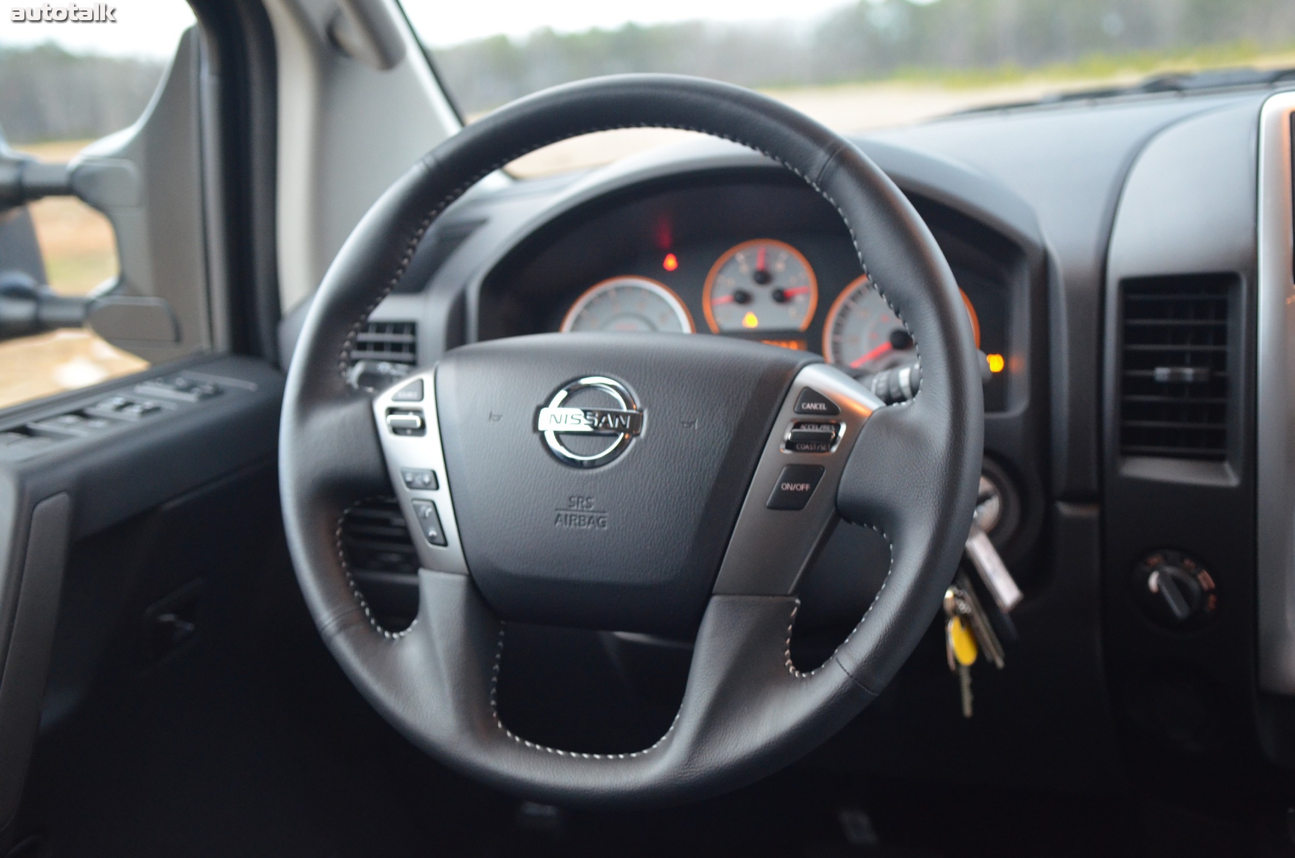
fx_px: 1400
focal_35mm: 39
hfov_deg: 49.6
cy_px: 429
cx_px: 648
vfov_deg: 34.1
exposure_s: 1/20
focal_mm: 26
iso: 1600
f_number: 2.8
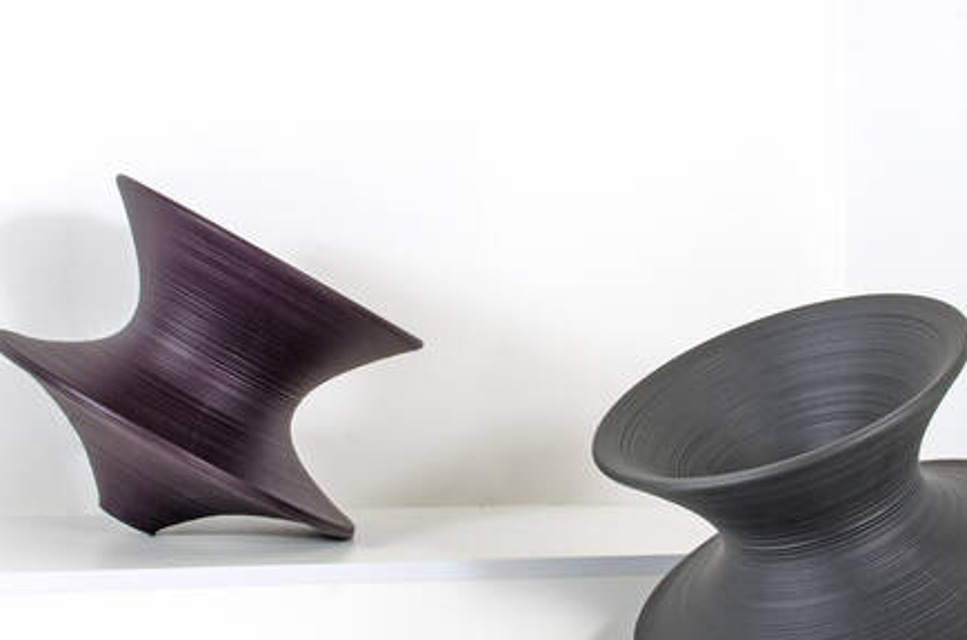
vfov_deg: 15.7
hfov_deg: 23.5
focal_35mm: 87
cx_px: 547
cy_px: 352
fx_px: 2327
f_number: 16
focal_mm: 35
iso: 100
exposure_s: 1/160
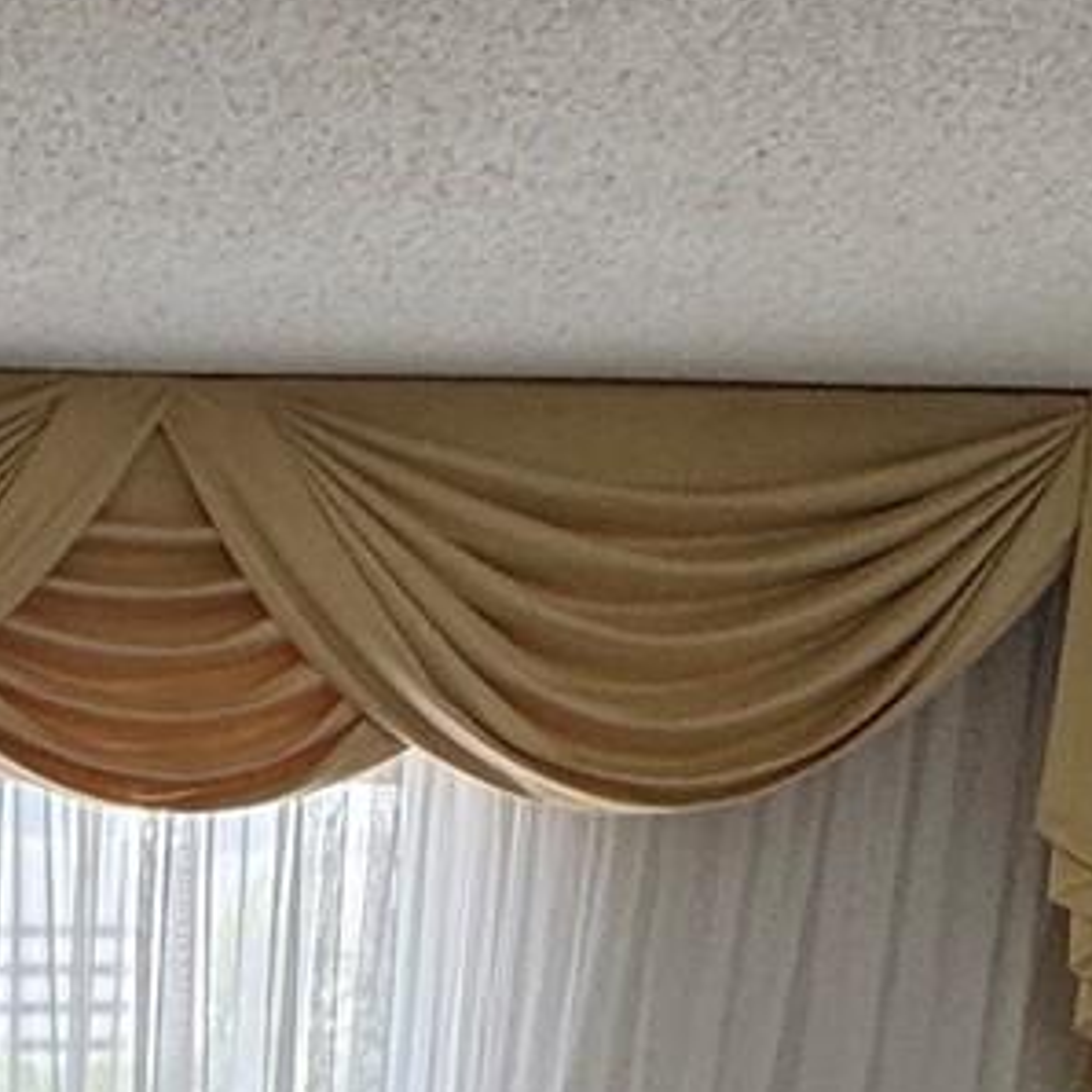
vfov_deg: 15.8
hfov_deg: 19.2
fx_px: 3034
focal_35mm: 85
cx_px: -249
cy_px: 2228
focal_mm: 2.22
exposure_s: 1/99
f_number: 2.2
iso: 40
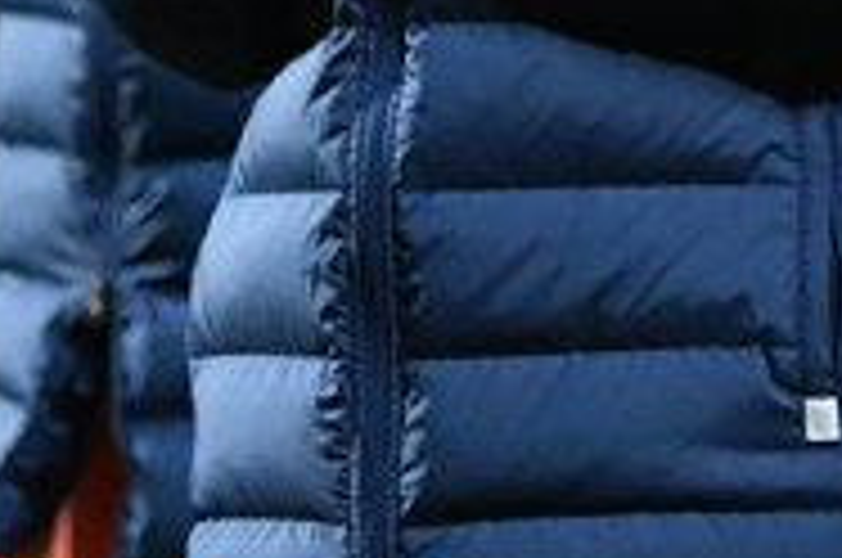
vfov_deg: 2.5
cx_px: 486
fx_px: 12912
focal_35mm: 553
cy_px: -169
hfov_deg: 3.7
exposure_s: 1/1600
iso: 4000
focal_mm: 86
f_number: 4
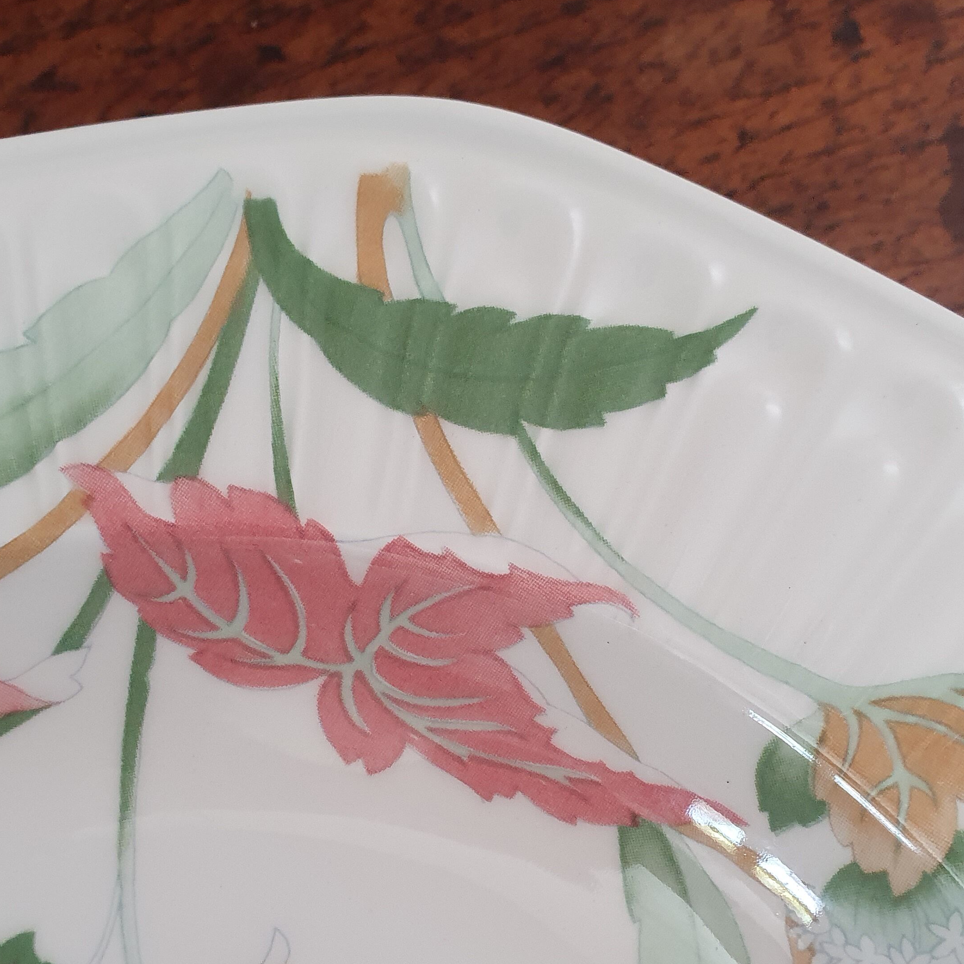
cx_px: 496
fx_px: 1355
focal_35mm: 43
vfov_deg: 38.6
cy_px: 656
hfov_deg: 39.2
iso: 320
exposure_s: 1/100
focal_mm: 4.32
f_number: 2.4
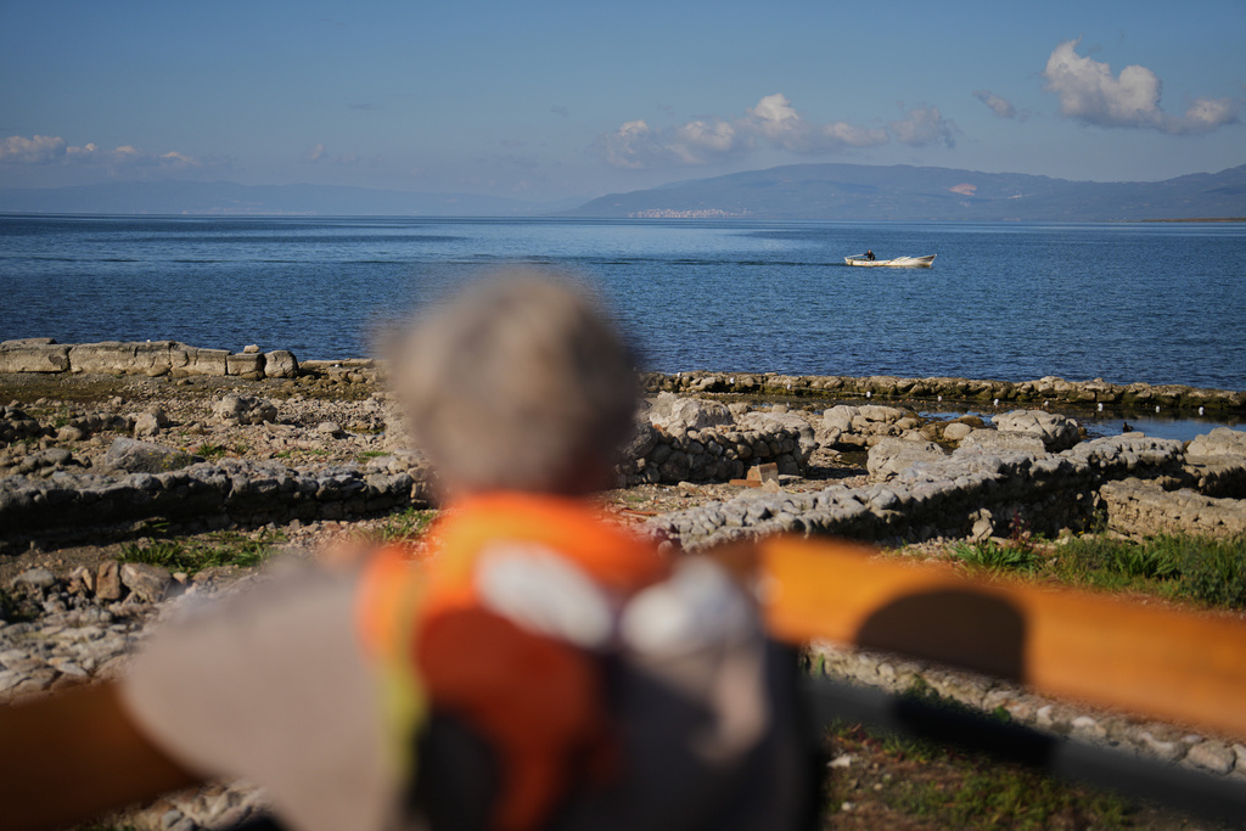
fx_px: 1731
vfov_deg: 27.0
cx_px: 623
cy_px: 416
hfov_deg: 39.6
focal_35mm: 50
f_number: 1.2
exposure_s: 1/25600
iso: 200
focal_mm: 50
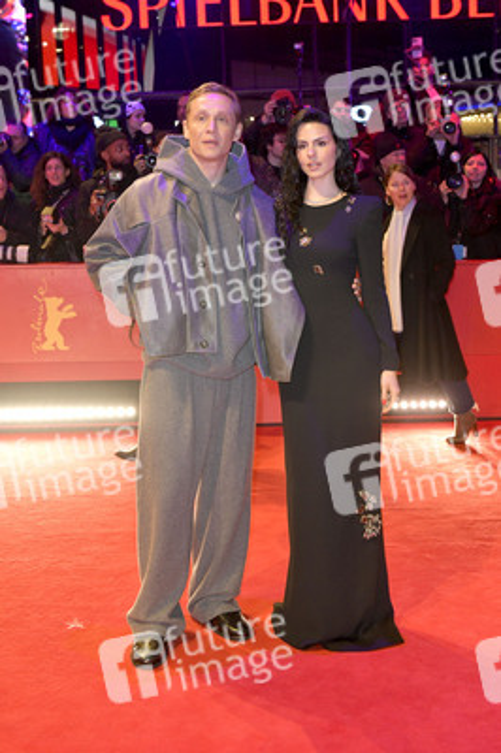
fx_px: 795
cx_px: 250
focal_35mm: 38
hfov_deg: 35.0
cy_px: 376
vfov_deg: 50.7
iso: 1600
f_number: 5.6
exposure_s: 1/200
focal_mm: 38
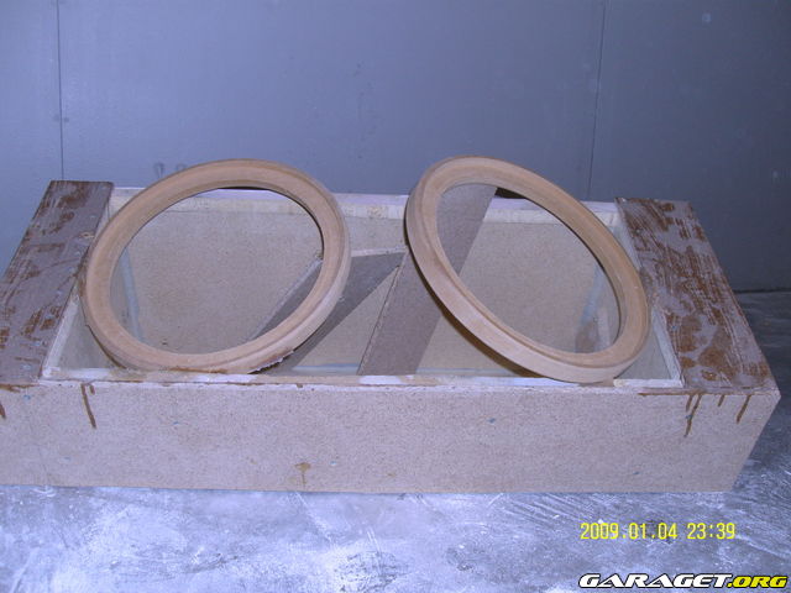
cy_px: 296
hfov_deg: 50.1
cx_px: 396
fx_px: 845
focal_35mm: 37
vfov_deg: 38.7
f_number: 2.8
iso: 80
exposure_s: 1/40
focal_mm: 6.2
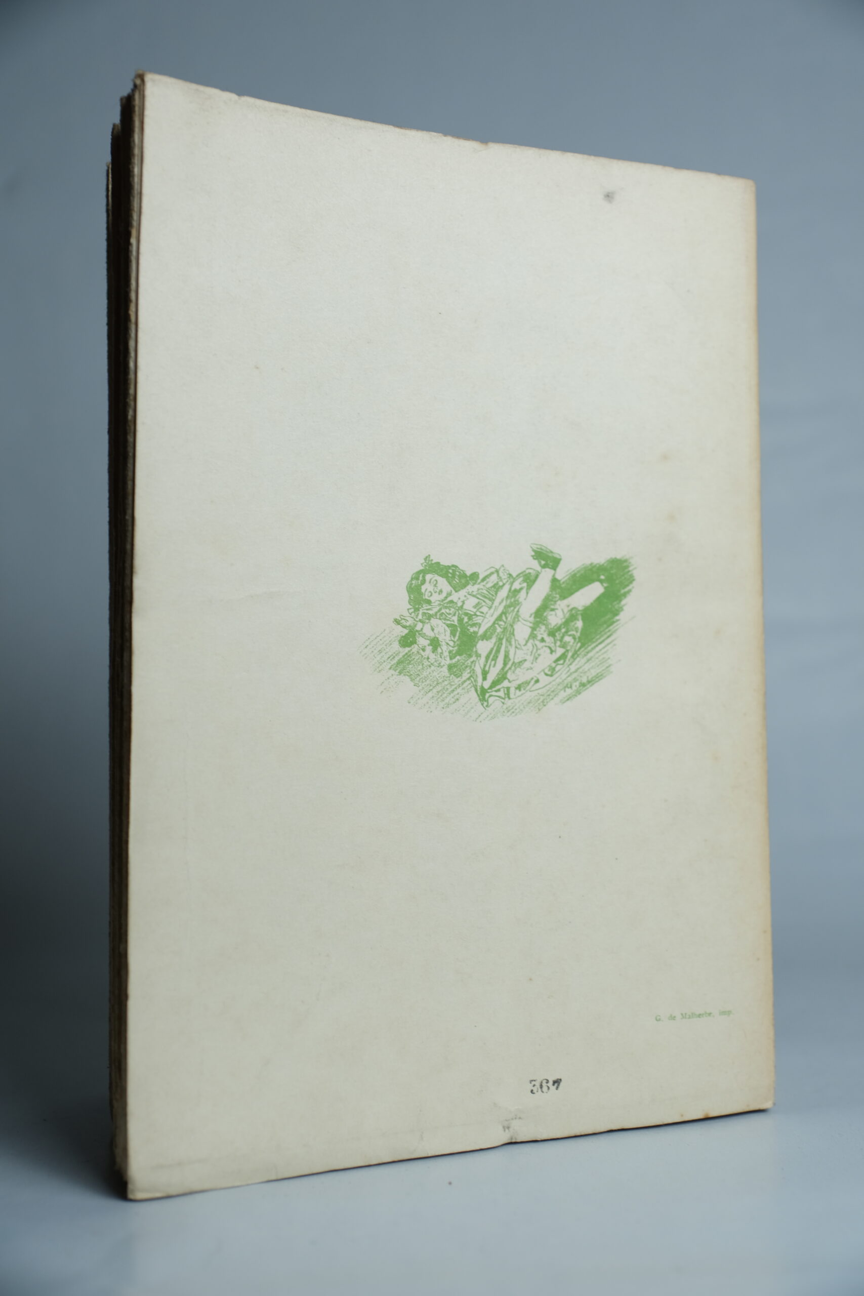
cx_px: 432
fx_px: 1260
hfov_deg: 37.9
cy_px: 648
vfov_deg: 54.4
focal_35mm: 35
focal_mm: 23.4
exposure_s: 1/105
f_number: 4
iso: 160
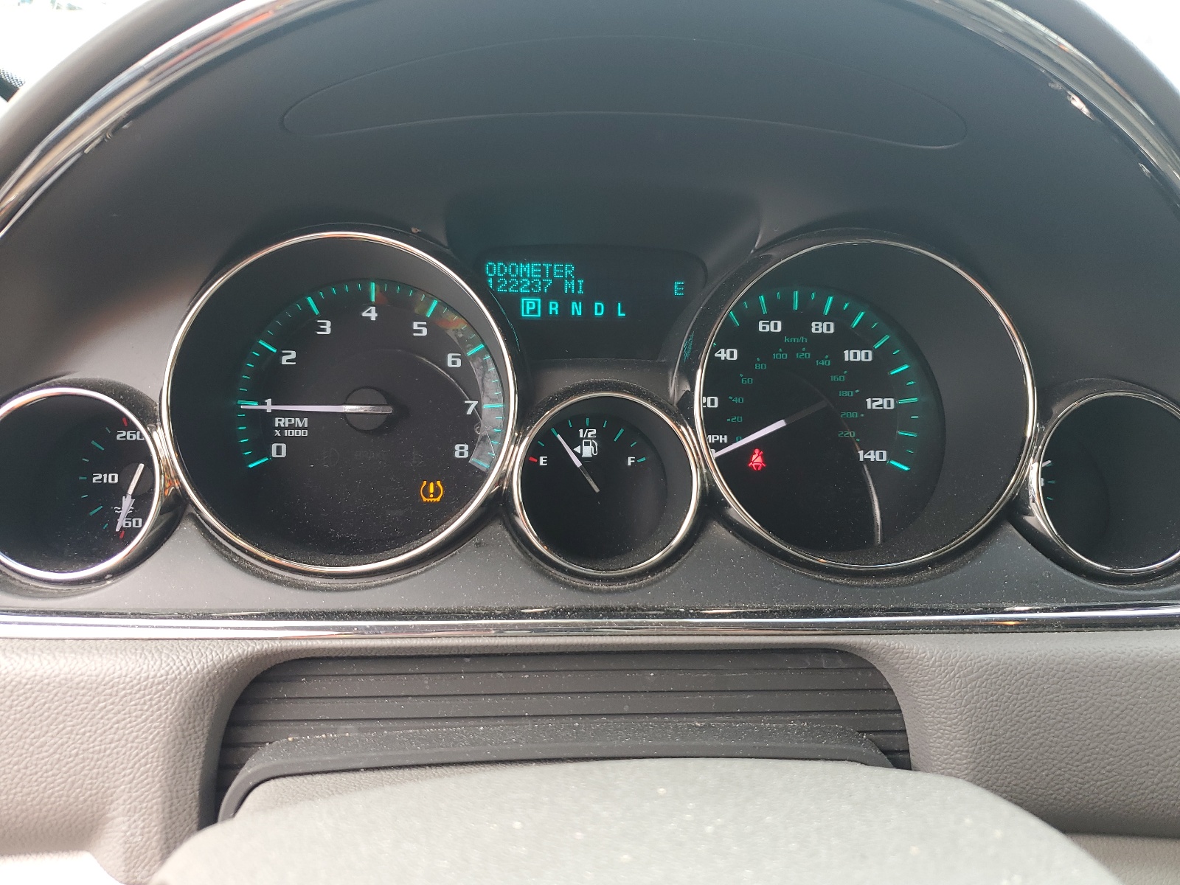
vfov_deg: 53.1
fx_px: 886
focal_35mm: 26
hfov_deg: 67.3
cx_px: 590
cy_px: 442
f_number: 1.5
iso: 54
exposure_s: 1/120
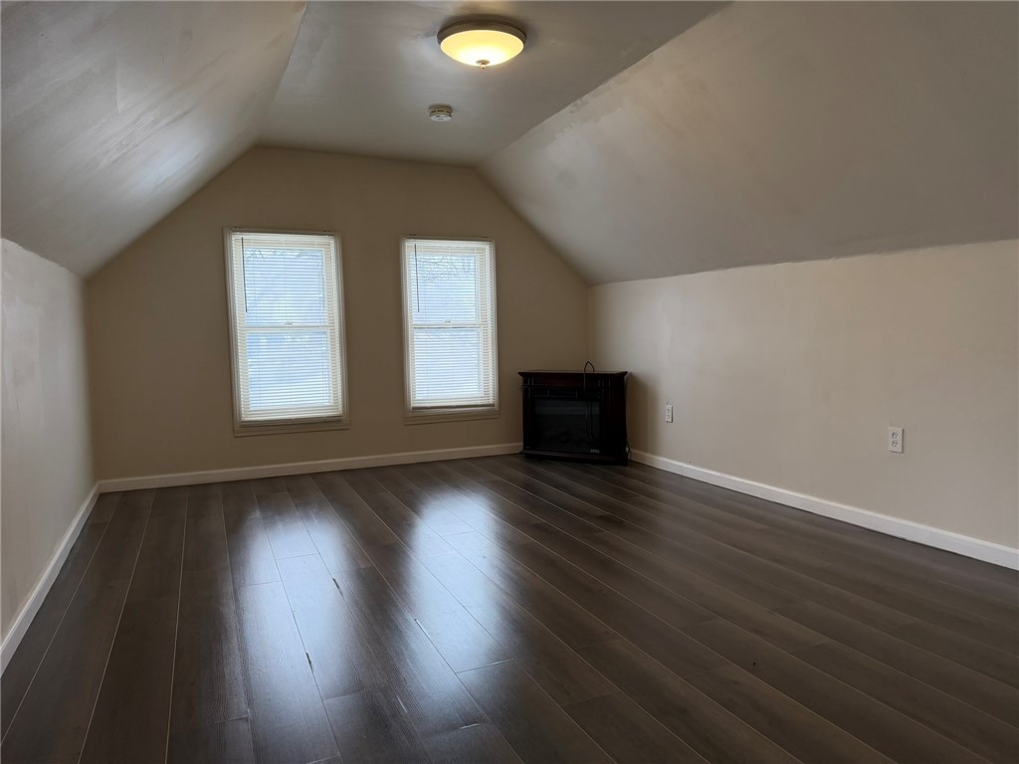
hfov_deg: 71.6
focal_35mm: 24
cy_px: 382
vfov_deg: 56.8
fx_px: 706
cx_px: 510
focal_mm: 6.76
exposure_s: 1/224
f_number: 1.78
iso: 200
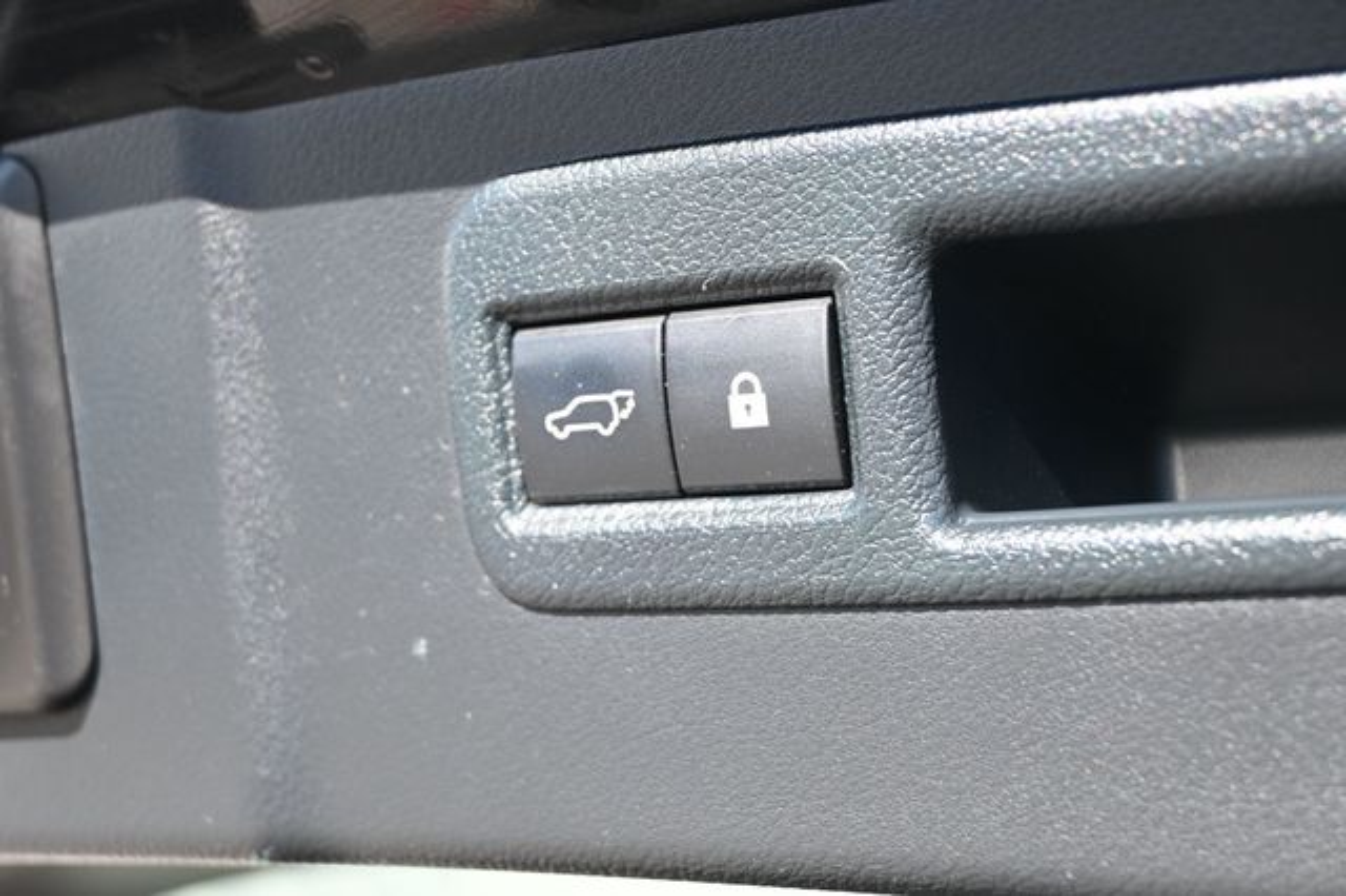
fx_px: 2074
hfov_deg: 36.0
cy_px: 448
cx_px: 673
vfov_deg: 24.4
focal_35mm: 56
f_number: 5.3
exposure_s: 1/125
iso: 500
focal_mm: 37
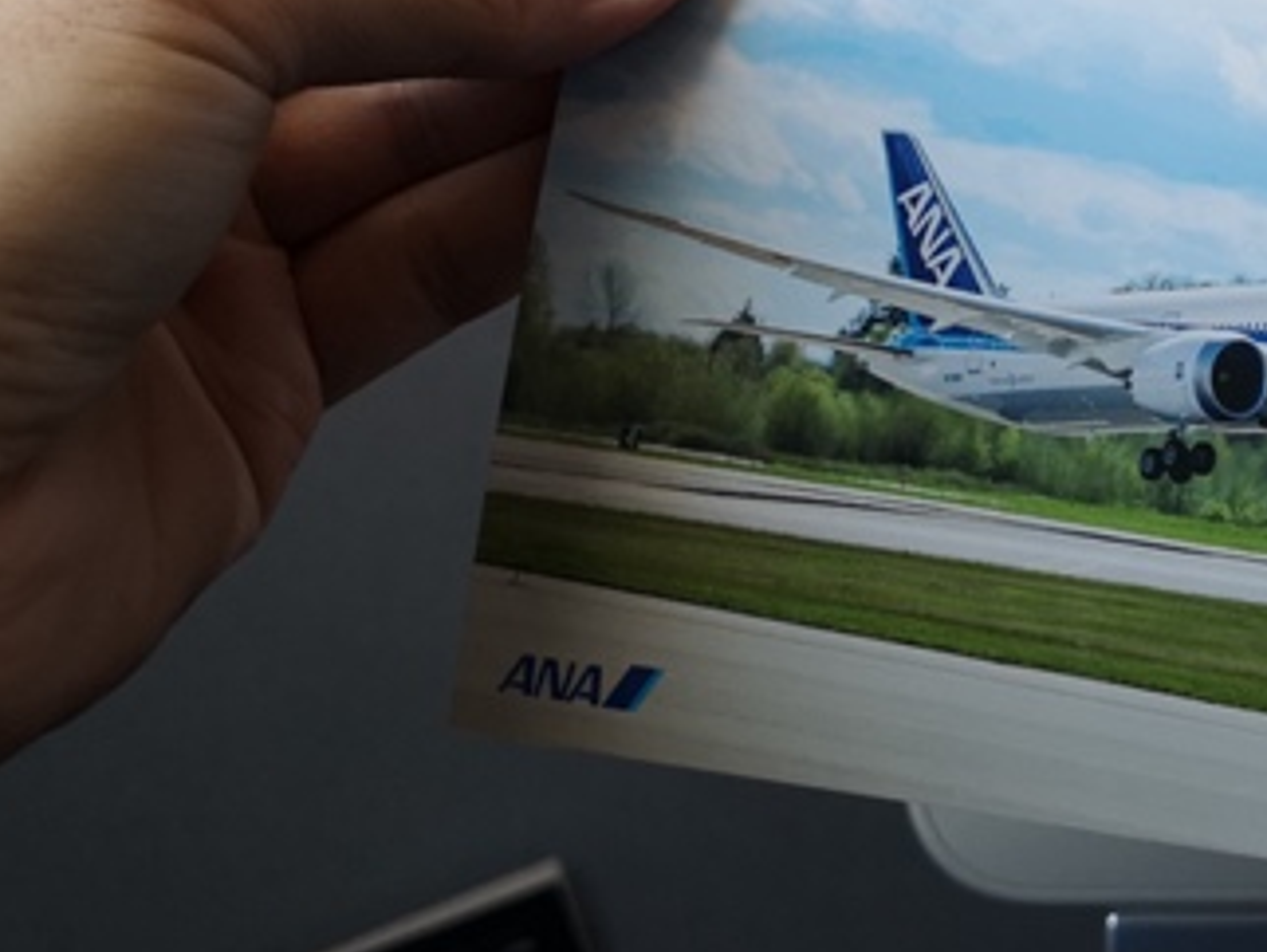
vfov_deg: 20.6
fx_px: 2454
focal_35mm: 67
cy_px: -185
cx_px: 1149
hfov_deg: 27.8
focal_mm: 3.95
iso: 160
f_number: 1.8
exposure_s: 1/60
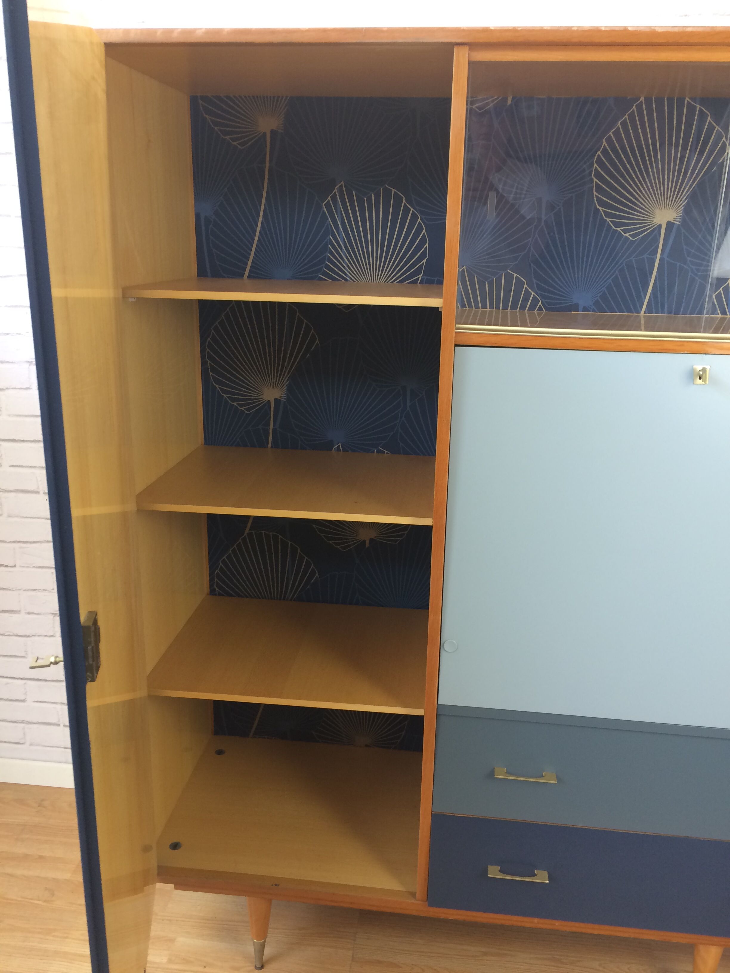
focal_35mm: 29
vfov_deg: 61.7
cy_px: 486
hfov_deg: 48.2
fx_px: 815
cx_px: 365
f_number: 2.2
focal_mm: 4.15
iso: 100
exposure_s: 1/33
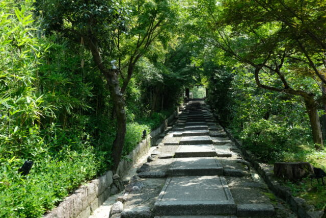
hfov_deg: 57.2
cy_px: 112
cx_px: 165
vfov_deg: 40.0
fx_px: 299
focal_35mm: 33
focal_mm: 21.3
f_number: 5.6
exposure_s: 1/160
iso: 200
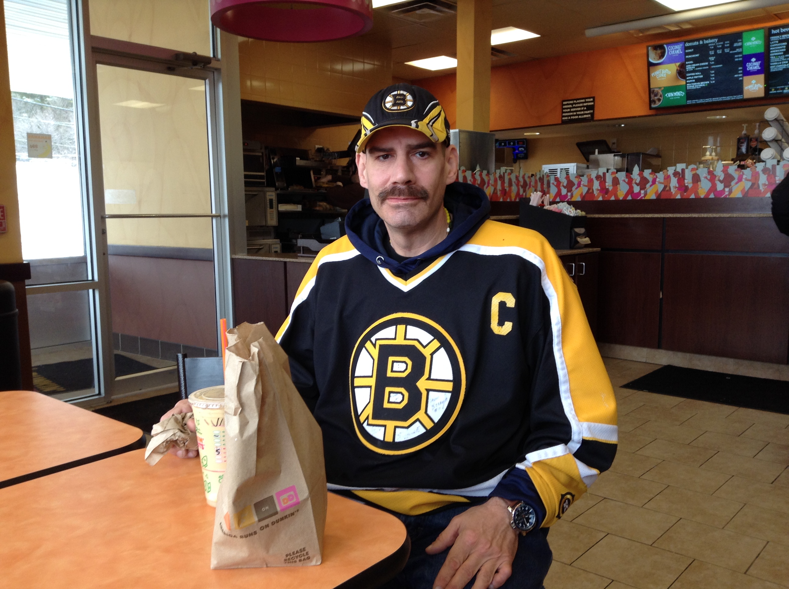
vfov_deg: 42.8
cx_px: 394
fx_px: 751
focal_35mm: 33
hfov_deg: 55.4
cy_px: 294
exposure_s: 1/40
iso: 32
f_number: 2.4
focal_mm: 3.3
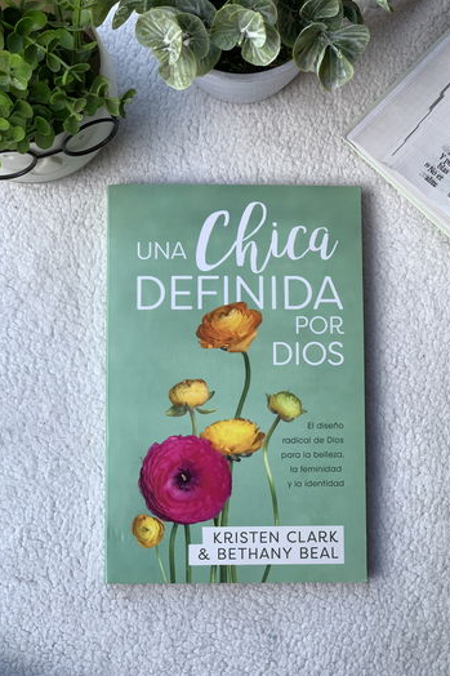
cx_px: 231
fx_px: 1032
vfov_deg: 36.3
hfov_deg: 24.6
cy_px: 335
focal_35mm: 55
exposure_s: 1/193
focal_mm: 6
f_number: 2.4
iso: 16
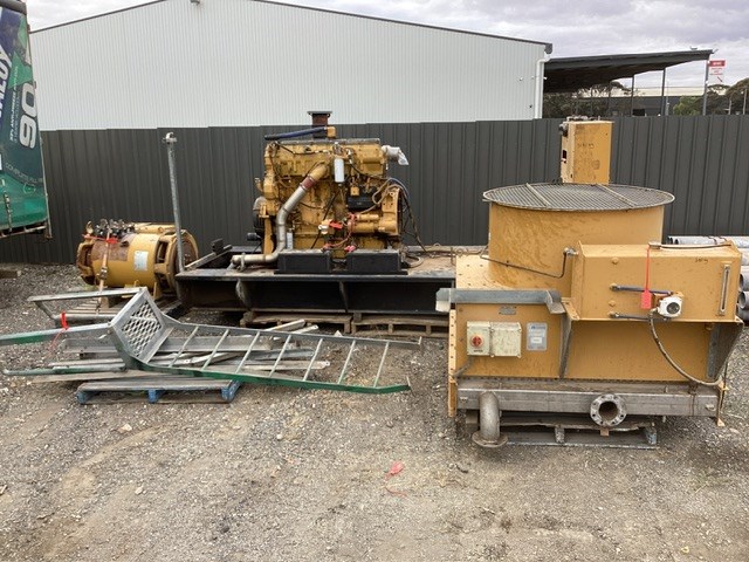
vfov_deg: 45.4
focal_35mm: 31
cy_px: 281
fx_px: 671
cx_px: 374
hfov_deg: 58.4
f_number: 2.4
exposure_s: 1/194
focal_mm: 3.3
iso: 25
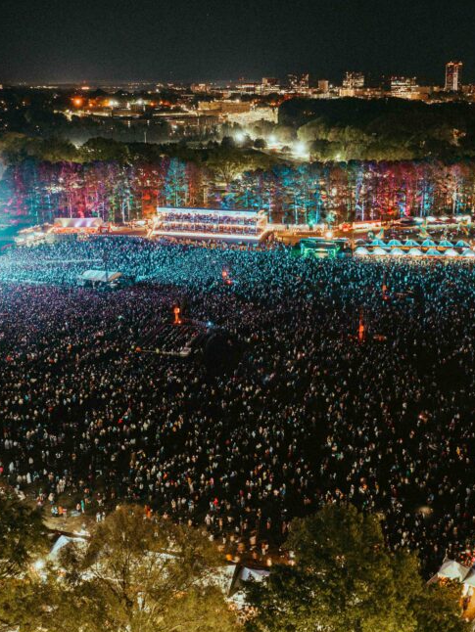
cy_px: 266
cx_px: 285
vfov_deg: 48.8
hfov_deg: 37.6
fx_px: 695
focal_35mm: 38
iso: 400
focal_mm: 12.29
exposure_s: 1/2
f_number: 2.8
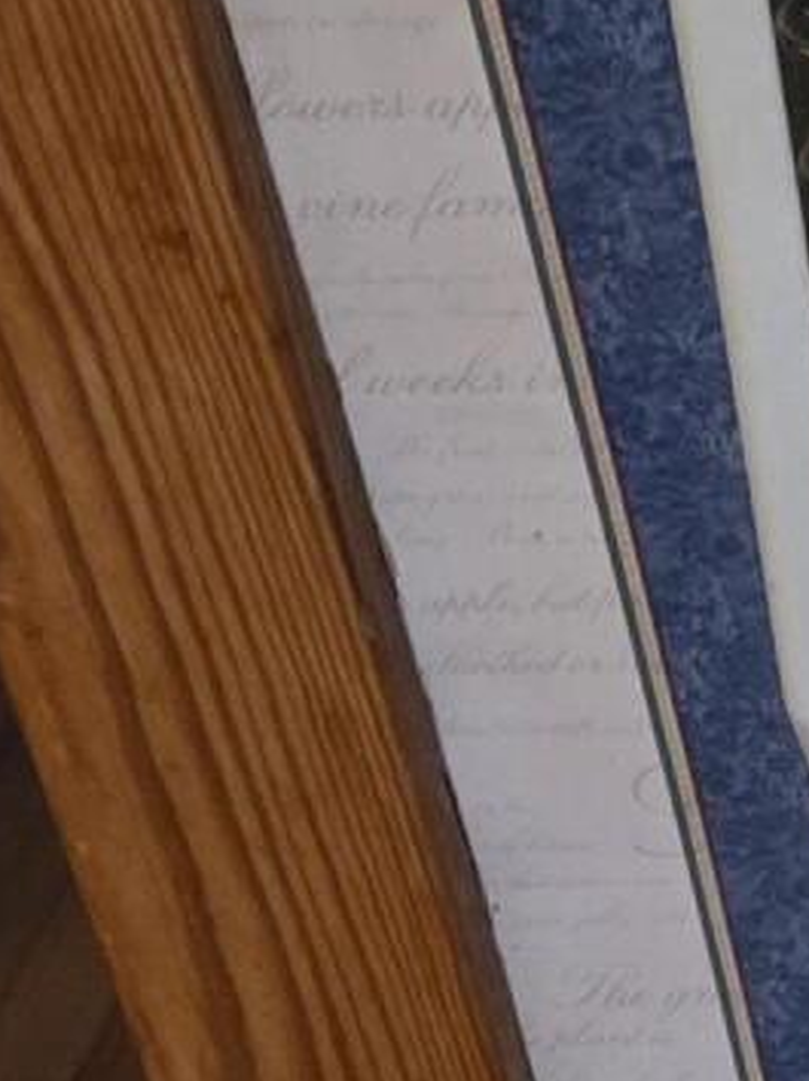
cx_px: 2064
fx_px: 4056
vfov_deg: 15.2
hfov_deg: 9.8
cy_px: 382
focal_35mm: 130
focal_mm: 5.4
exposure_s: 1/40
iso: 1600
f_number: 1.8
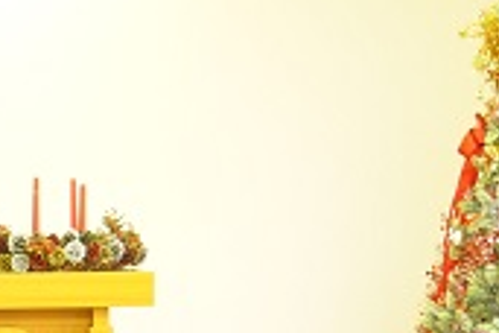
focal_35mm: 184
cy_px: 482
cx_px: -146
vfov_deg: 7.4
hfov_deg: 10.9
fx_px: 2547
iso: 100
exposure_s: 1/15
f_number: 2
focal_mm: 35
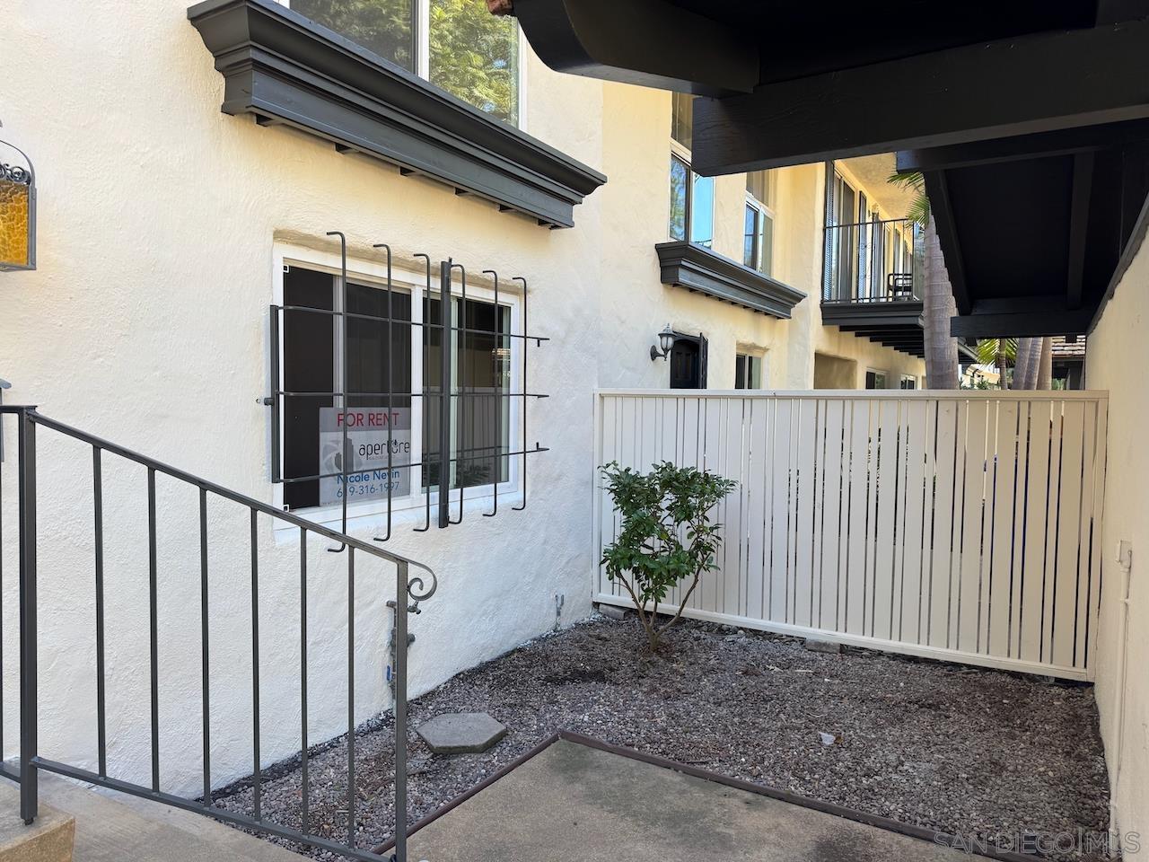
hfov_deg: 71.6
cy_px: 431
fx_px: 797
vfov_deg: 56.8
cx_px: 574
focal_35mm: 24
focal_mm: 6.76
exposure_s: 1/244
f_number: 1.78
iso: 64
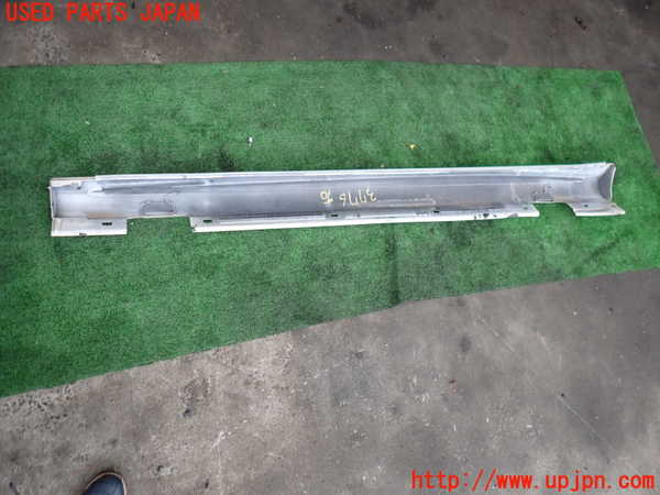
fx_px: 477
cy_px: 248
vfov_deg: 54.9
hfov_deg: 69.4
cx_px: 330
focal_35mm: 25
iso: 200
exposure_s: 1/125
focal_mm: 4.5
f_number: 2
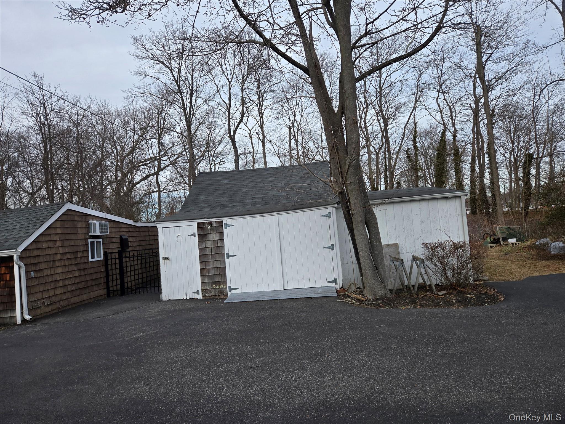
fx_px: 375
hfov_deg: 73.9
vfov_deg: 58.9
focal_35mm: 23
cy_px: 212
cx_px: 282
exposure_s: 1/2289
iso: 80
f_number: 1.8
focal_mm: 5.4
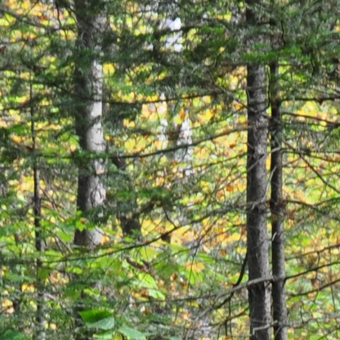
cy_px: 628
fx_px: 4601
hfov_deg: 4.2
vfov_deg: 4.2
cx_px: 290
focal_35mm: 414
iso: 400
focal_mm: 40
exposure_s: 1/50
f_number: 4.5
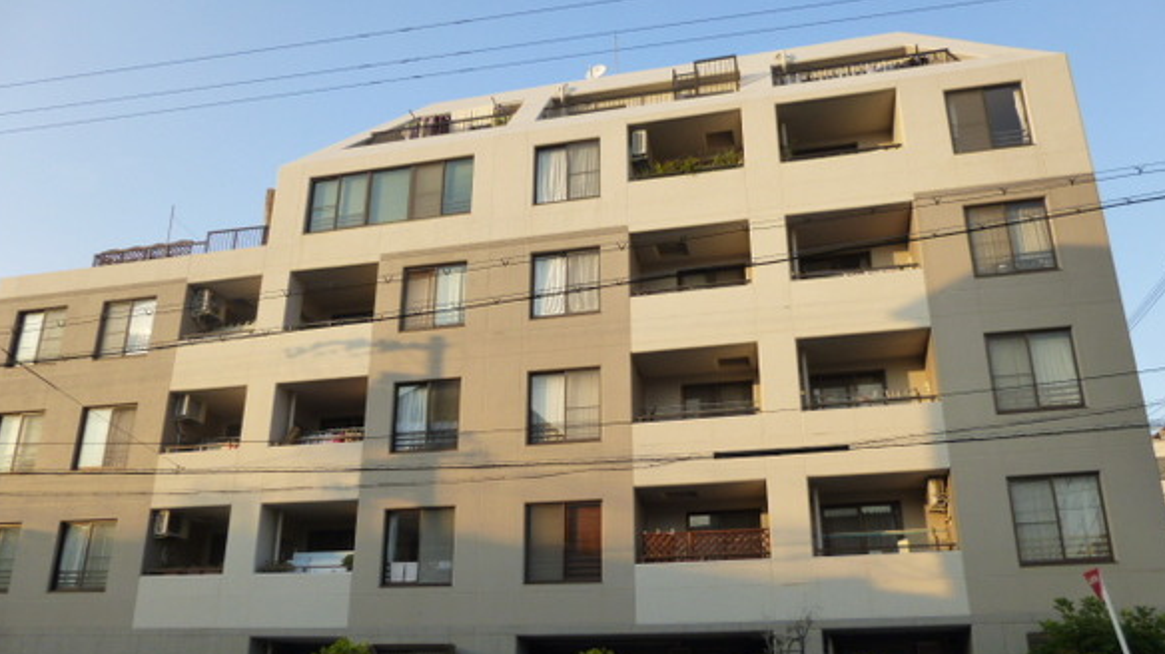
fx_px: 865
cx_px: 592
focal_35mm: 28
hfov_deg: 67.9
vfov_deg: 41.3
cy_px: 381
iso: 160
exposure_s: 1/320
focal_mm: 4.5
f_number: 3.1
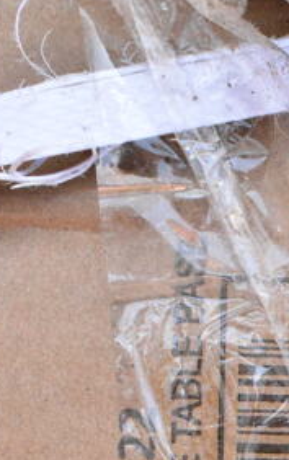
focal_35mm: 89
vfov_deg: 22.2
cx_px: 345
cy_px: 480
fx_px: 1118
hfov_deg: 14.3
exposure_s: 1/400
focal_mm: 18
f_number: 10
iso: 6400
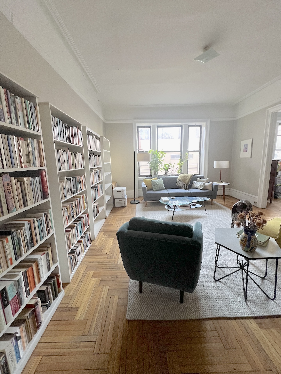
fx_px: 141
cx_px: 140
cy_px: 187
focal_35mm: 13
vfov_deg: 106.2
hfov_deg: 89.9
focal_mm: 1.57
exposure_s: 1/65
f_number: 1.8
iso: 250
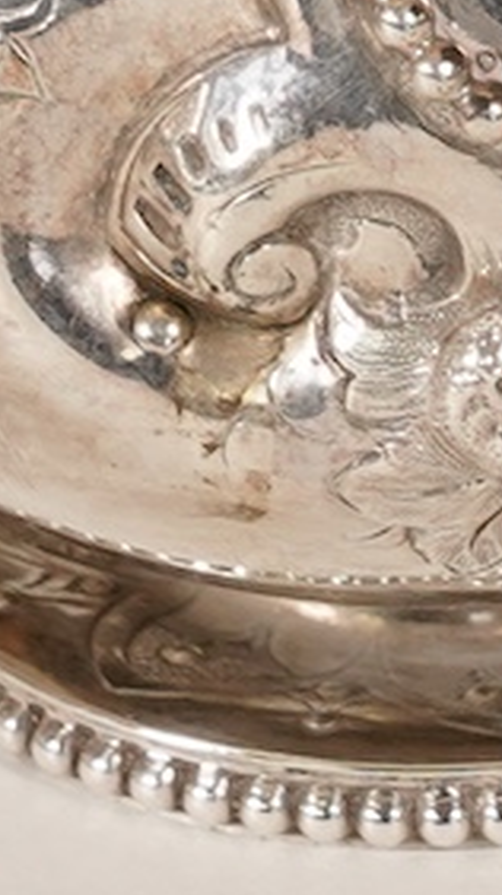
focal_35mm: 765
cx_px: 770
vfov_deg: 2.8
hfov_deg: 1.6
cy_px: -930
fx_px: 18157
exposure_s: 1/125
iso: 500
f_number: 11
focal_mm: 80
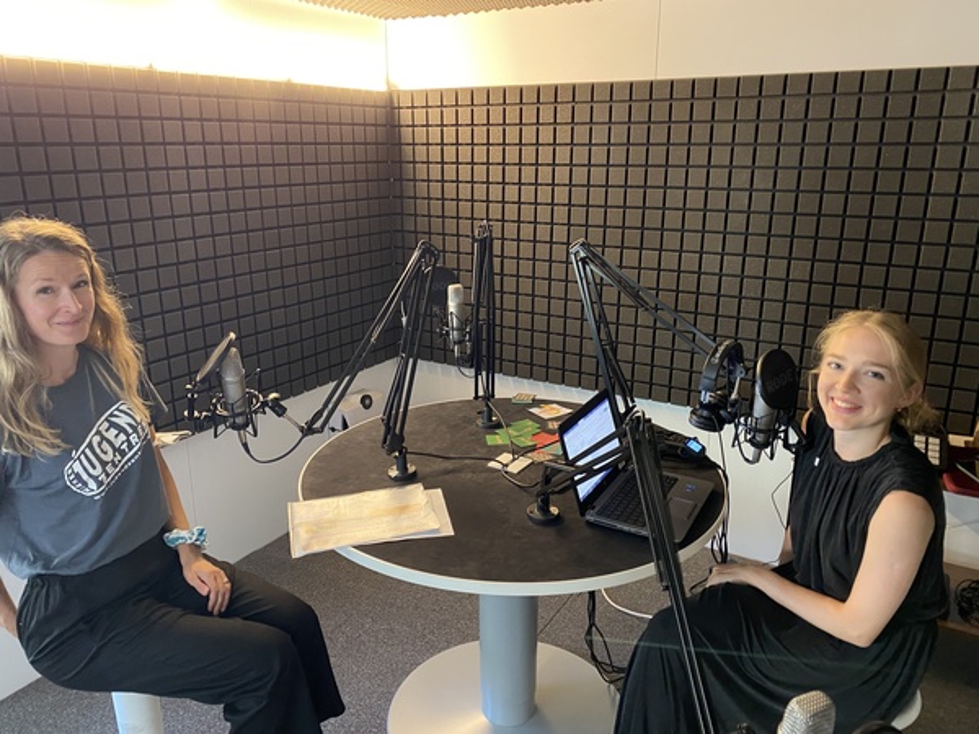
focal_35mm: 26
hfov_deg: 67.3
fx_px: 735
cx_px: 490
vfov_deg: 53.1
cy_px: 367
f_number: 1.8
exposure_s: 1/33
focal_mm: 4.25
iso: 320
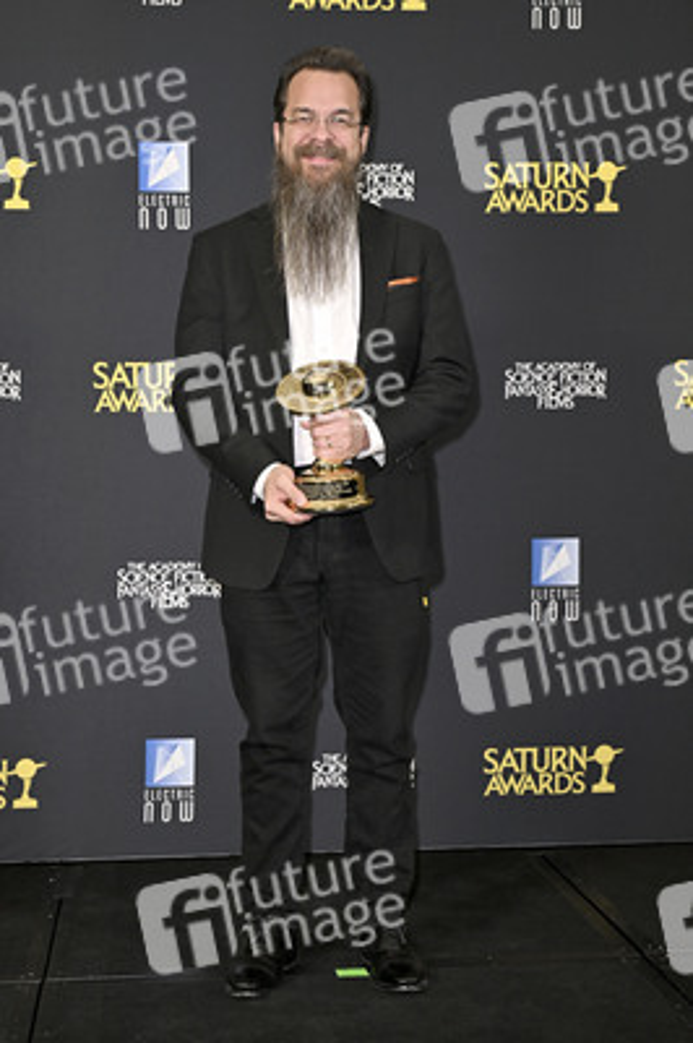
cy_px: 522
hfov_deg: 26.9
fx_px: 1446
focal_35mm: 50
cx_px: 346
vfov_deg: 39.6
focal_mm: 50
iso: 2000
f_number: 5
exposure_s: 1/320
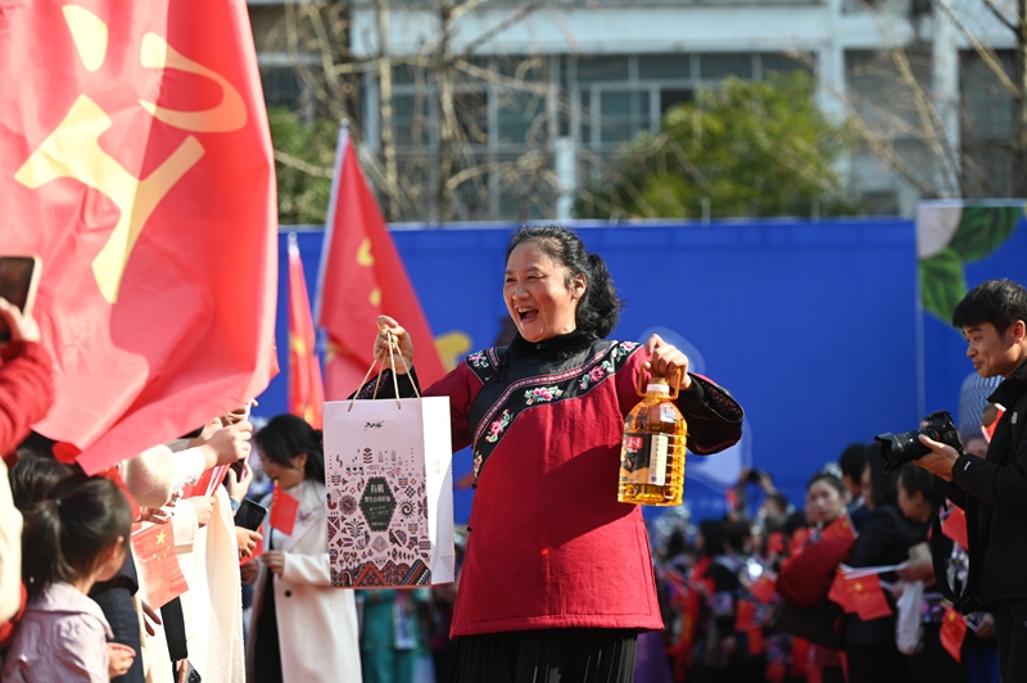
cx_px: 514
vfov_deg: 8.8
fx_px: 4418
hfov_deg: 13.3
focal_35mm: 155
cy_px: 342
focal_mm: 155
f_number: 5
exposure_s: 1/250
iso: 100
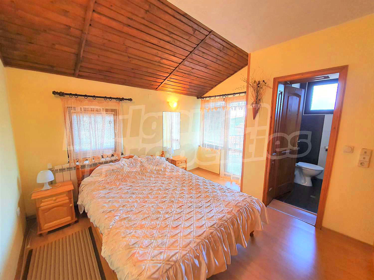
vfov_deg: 89.9
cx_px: 187
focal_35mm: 13
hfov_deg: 106.2
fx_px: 140
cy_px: 140
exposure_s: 1/50
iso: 160
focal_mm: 1.8
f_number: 2.2
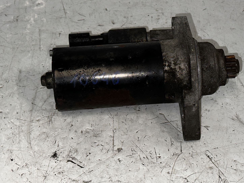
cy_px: 72
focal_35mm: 68
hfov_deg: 28.5
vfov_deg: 21.6
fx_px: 479
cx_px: 154
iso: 40
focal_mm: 6.86
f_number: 1.78
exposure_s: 1/138
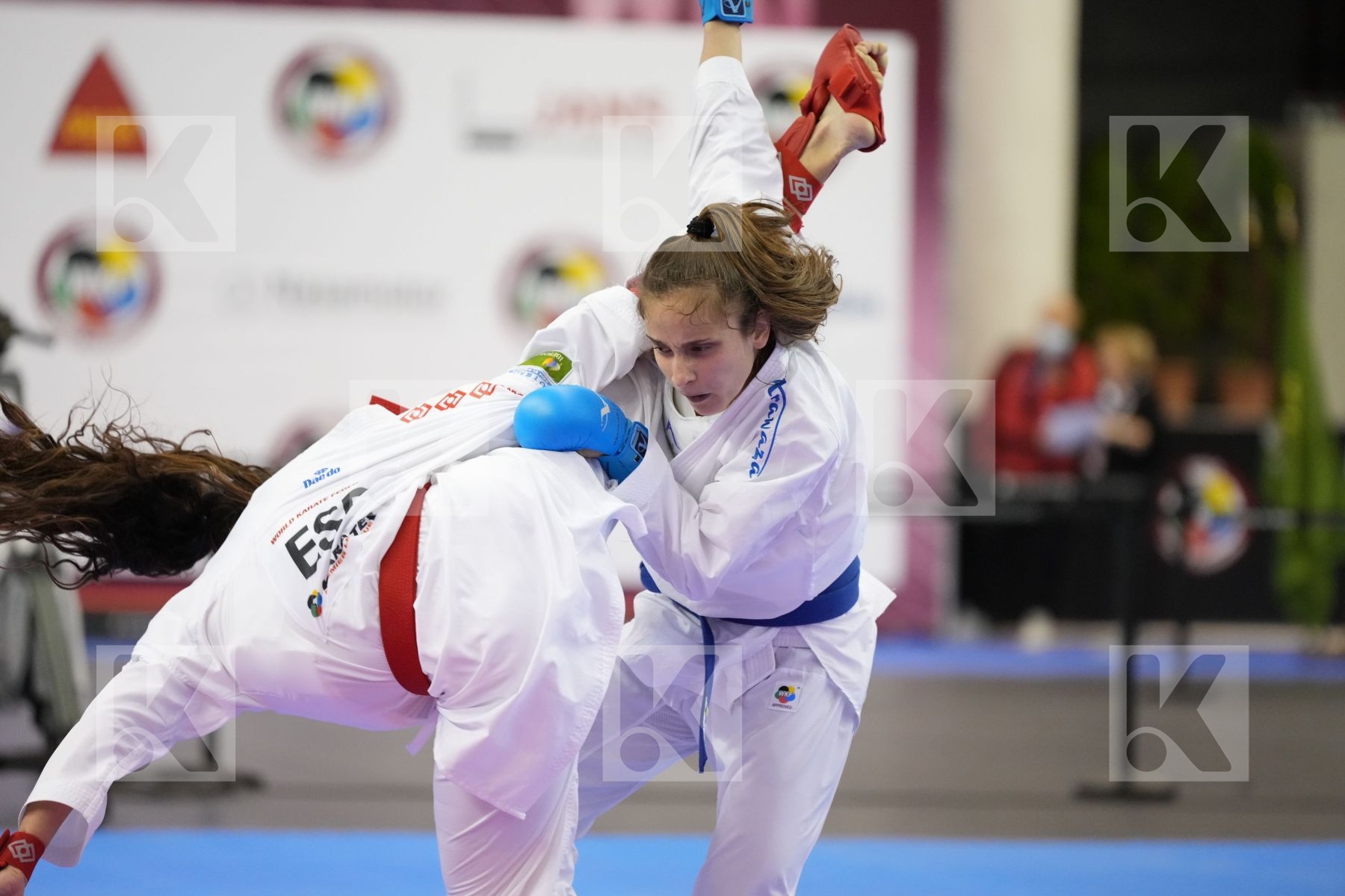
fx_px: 7472
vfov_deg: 6.9
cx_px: 672
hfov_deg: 10.3
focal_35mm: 200
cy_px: 448
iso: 4000
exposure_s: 1/1000
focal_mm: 200
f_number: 2.8
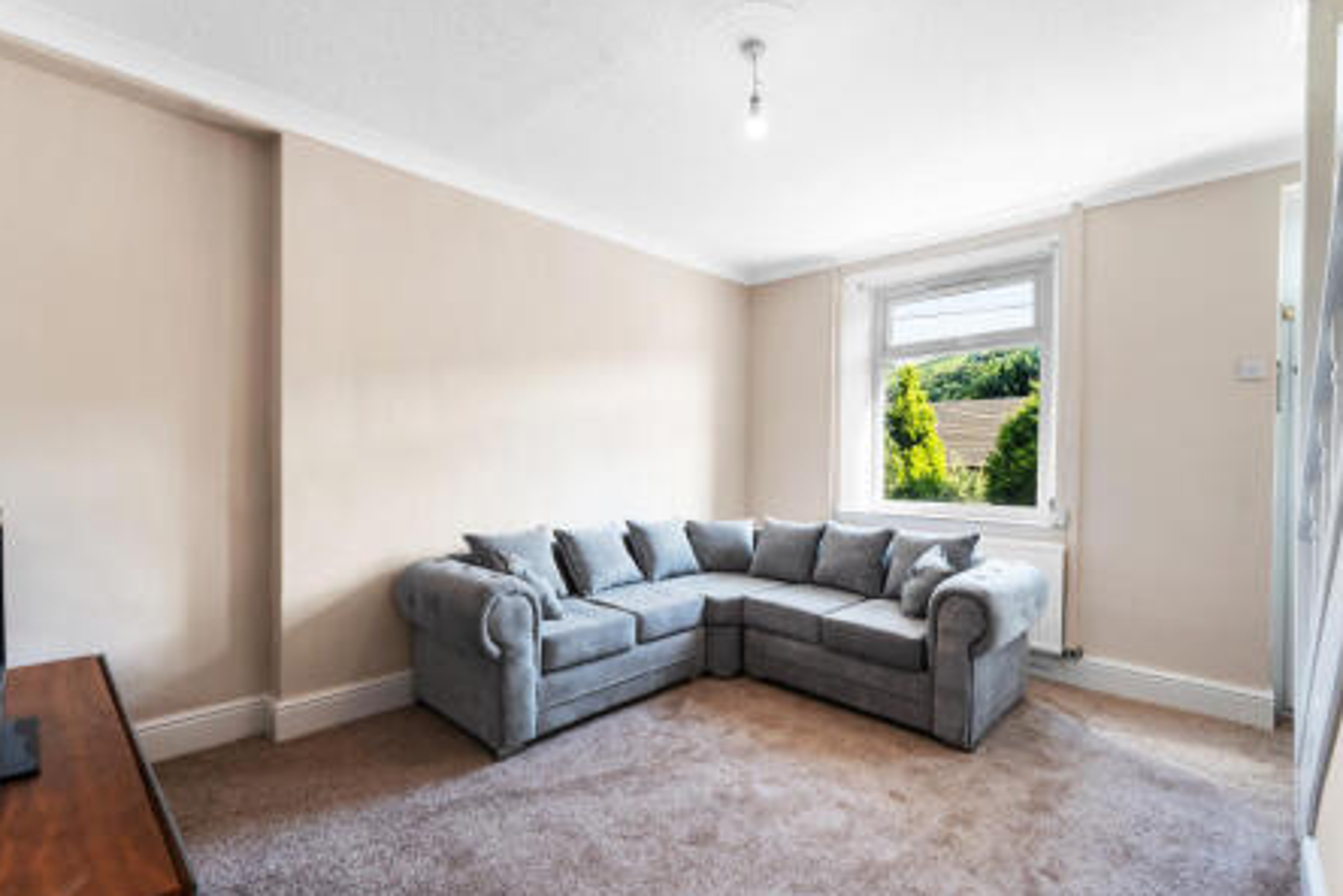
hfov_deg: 100.3
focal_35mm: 15
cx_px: 714
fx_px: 560
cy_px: 468
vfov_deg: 77.3
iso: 400
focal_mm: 14
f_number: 8
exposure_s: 1/320
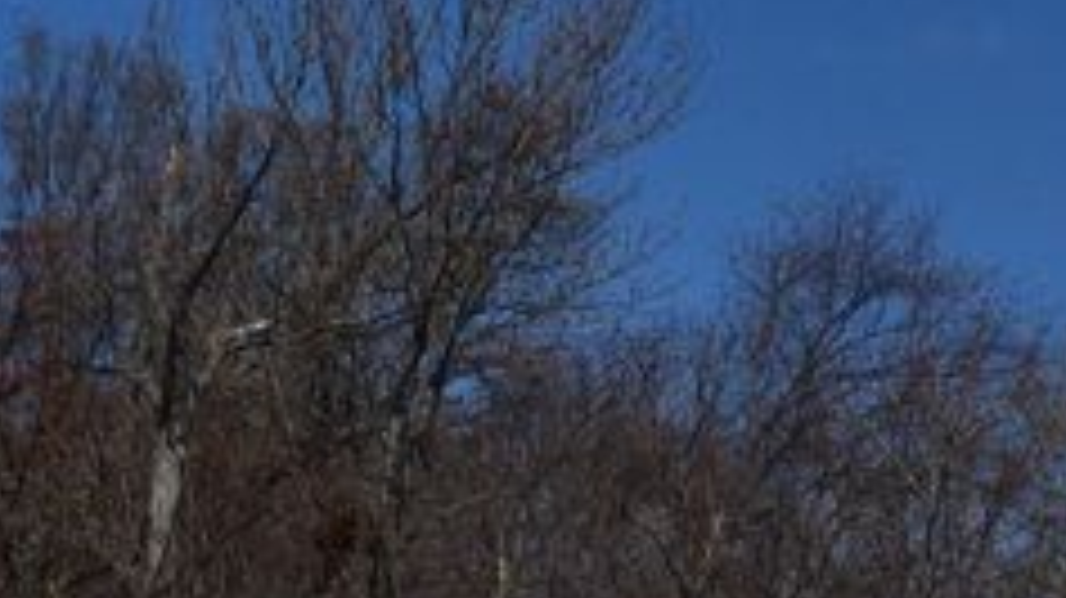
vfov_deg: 5.4
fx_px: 6130
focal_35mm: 217
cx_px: 400
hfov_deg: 9.9
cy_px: 1497
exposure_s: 1/1000
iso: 200
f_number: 13
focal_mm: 32
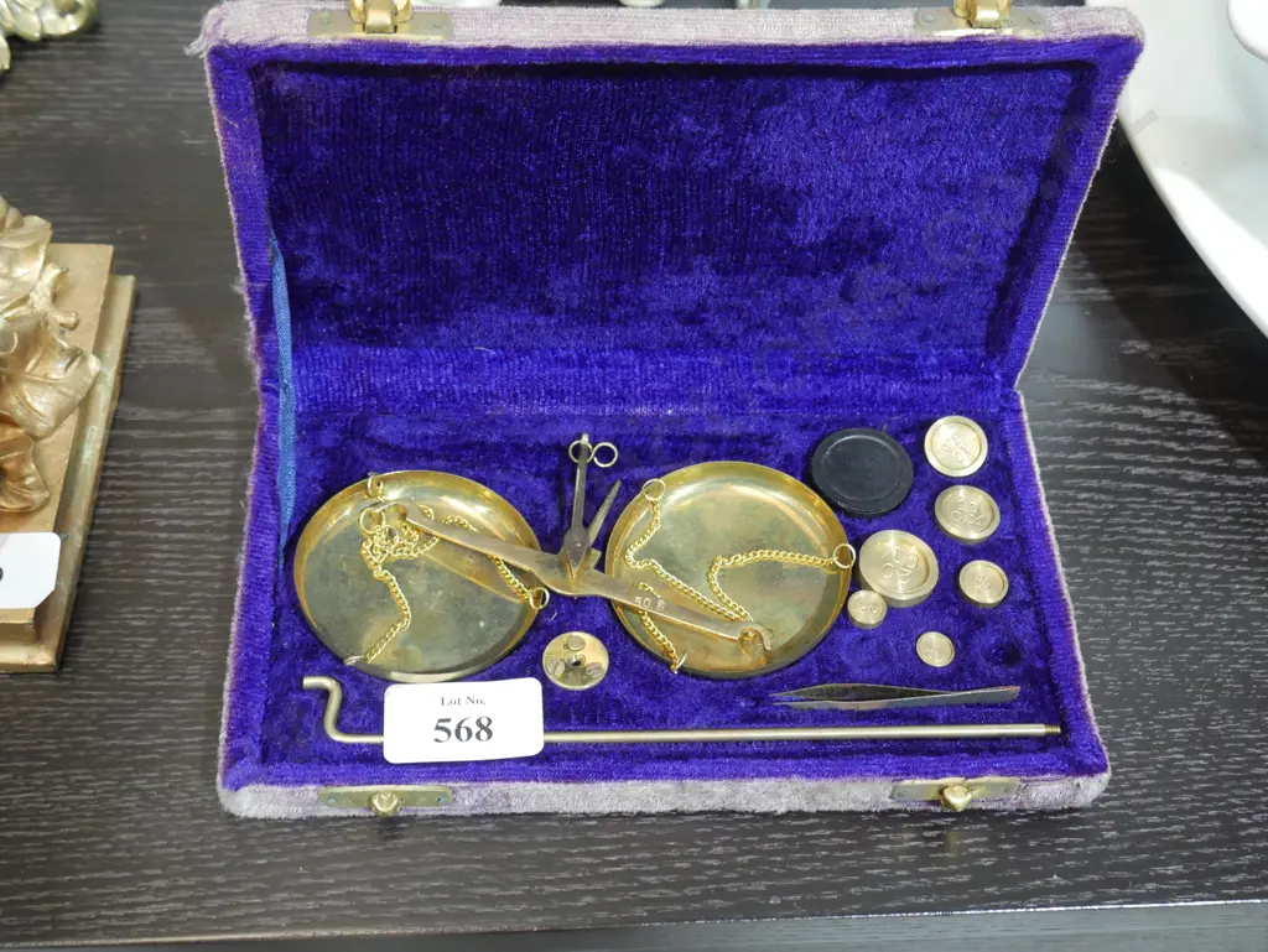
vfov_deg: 31.5
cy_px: 476
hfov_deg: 41.2
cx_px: 634
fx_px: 1686
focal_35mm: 46
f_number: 5.6
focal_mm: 23
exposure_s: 1/60
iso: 2000
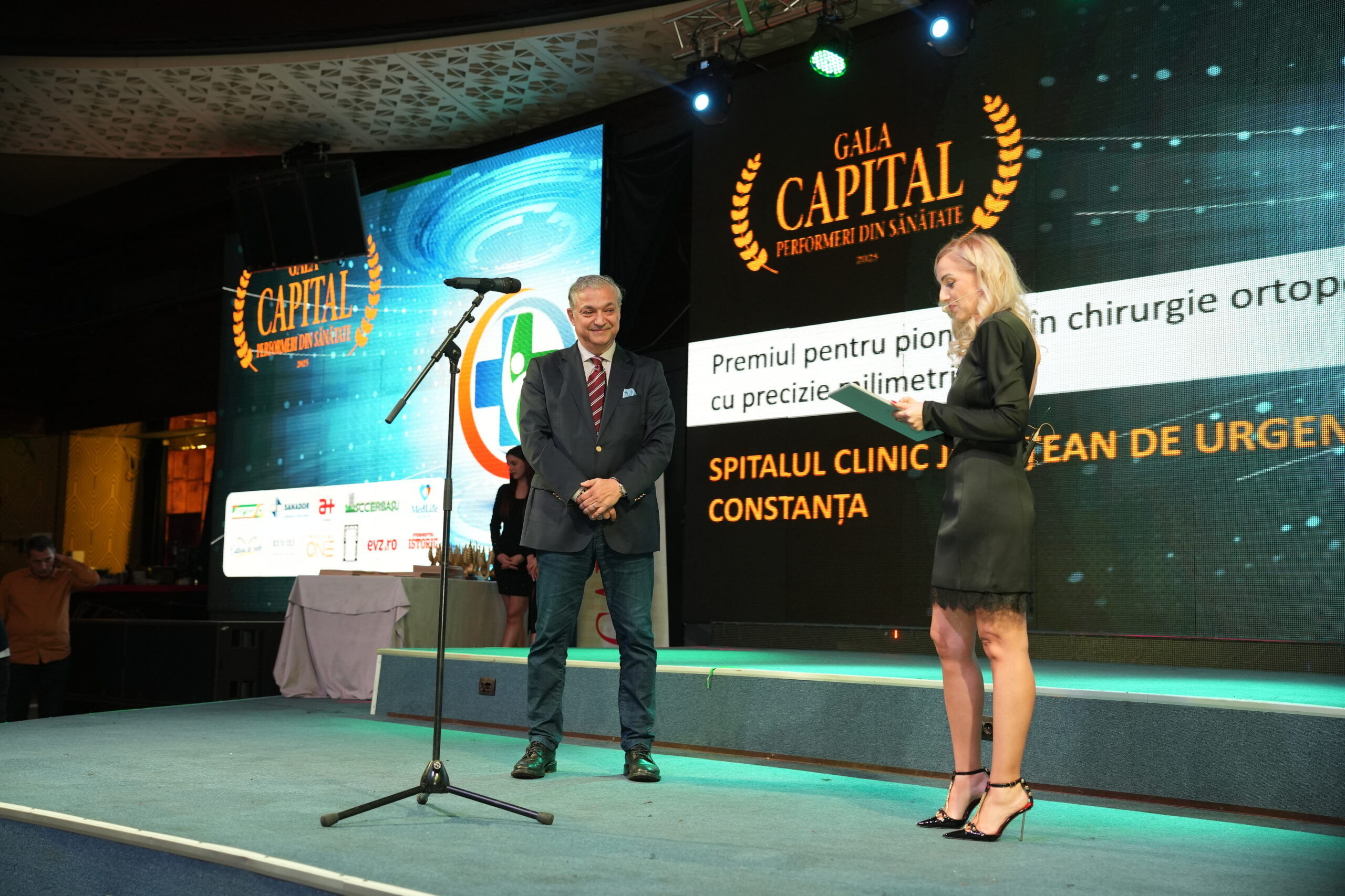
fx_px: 1606
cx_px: 672
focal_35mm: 43
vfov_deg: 31.2
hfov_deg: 45.4
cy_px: 448
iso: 2000
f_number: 3.2
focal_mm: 43
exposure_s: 1/160
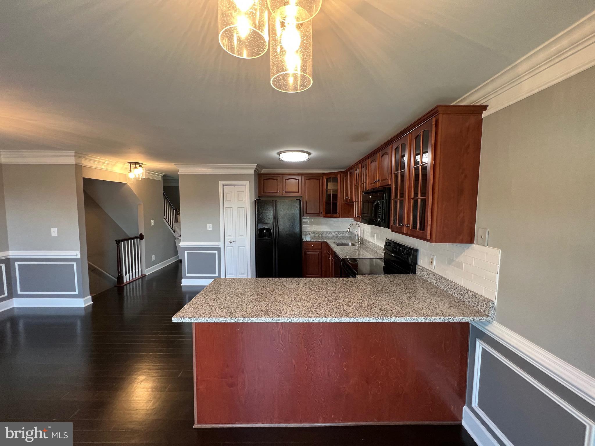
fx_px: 223
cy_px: 223
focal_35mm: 13
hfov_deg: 106.2
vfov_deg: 89.9
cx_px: 298
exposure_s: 1/60
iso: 125
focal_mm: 1.57
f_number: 1.8
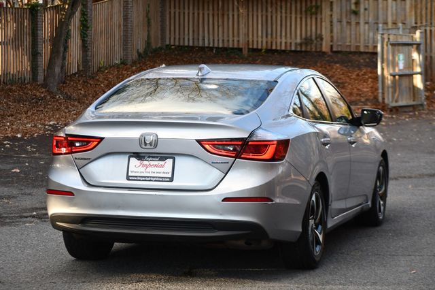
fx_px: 1268
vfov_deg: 13.0
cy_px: 145
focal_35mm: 105
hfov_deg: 19.5
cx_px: 218
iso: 400
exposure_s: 1/250
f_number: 4.5
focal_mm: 70
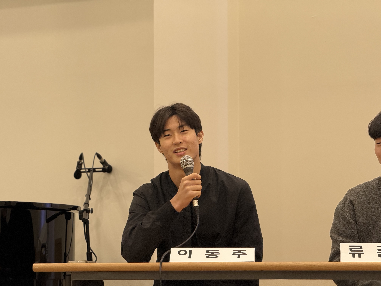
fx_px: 1321
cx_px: 190
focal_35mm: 120
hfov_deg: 16.4
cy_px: 143
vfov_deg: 12.3
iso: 250
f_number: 2.8
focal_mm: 15.66
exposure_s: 1/120
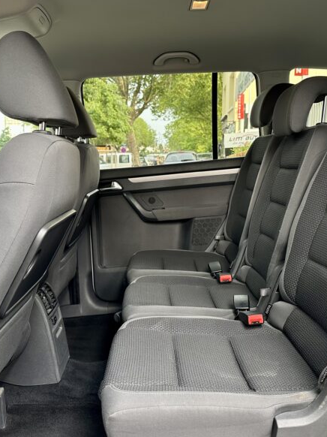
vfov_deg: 55.4
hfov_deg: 42.9
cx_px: 169
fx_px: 416
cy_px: 218
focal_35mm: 33
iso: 160
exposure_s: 1/121
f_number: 1.78
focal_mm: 6.86
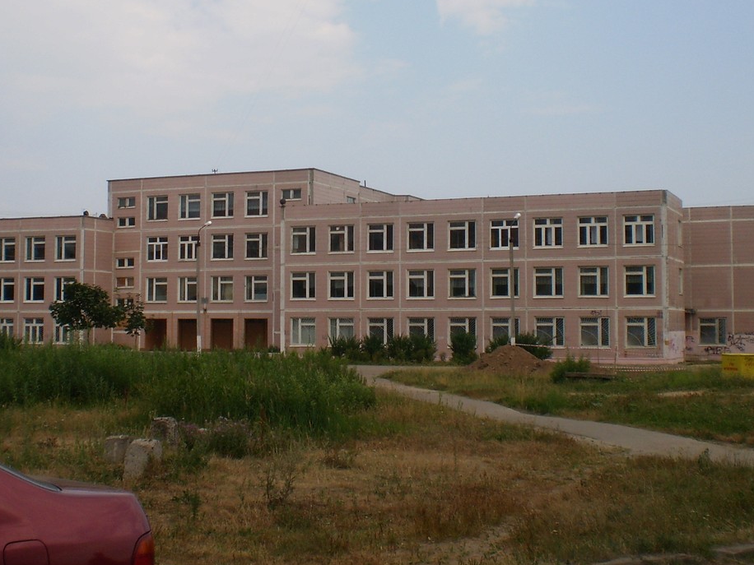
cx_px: 306
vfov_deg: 26.5
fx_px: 1198
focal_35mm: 55
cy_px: 241
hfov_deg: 34.8
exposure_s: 1/640
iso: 64
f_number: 4.6
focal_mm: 6.3
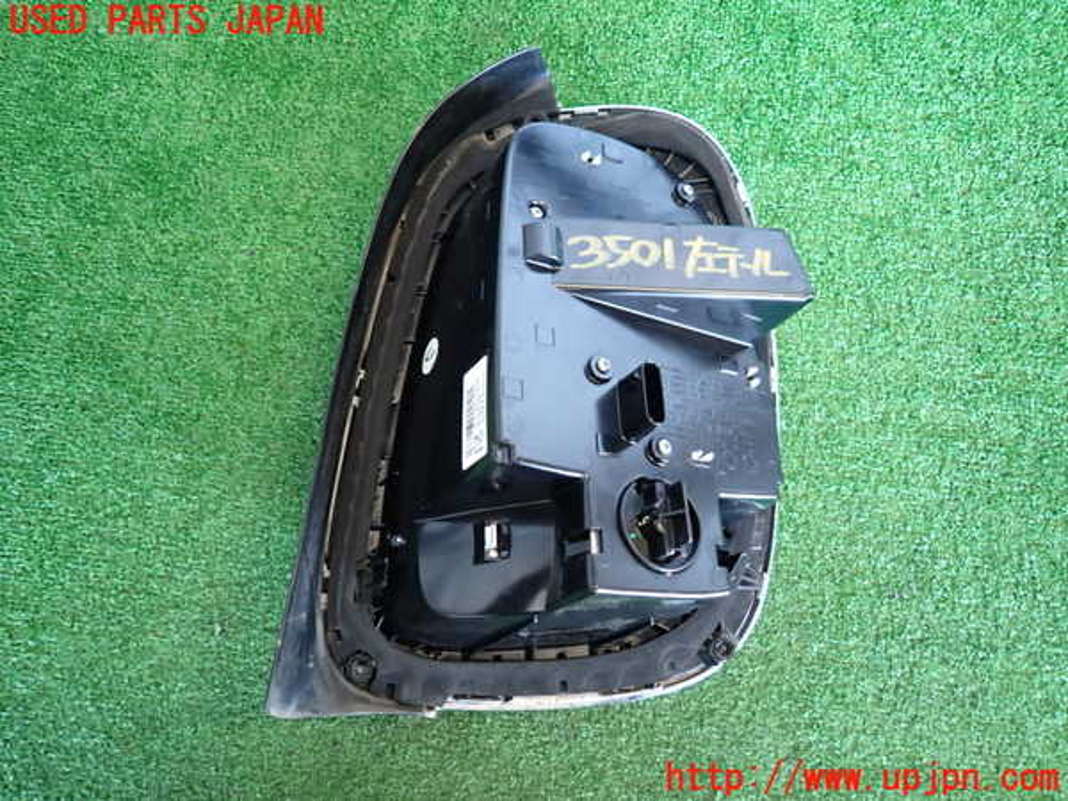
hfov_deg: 69.4
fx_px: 771
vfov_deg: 54.9
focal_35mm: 25
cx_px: 534
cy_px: 400
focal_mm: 4.5
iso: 250
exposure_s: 1/30
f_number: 2
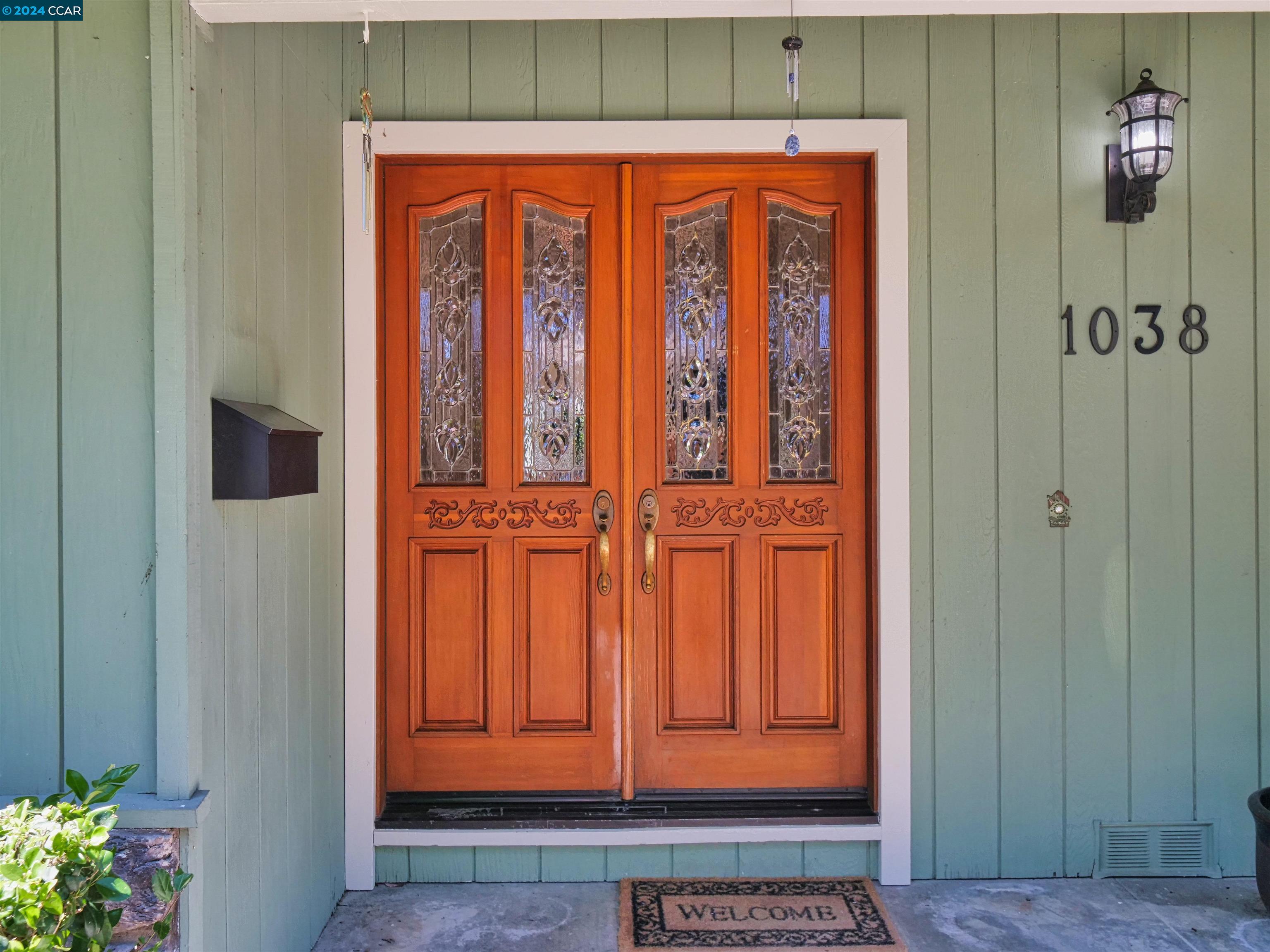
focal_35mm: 28
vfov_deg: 49.7
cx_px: 635
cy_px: 476
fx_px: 1027
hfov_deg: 63.4
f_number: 5.6
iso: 400
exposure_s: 1/160
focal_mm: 14
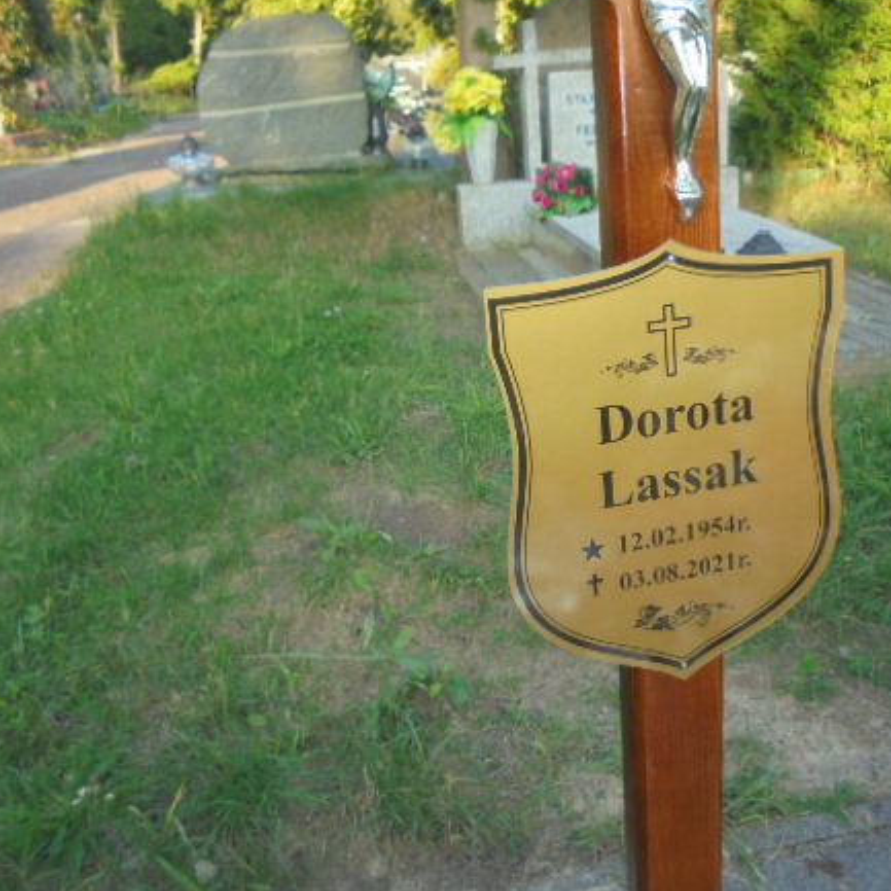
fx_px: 990
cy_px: 401
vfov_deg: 48.4
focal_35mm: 34
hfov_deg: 48.3
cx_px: 510
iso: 100
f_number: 3.5
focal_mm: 4.6
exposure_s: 1/125
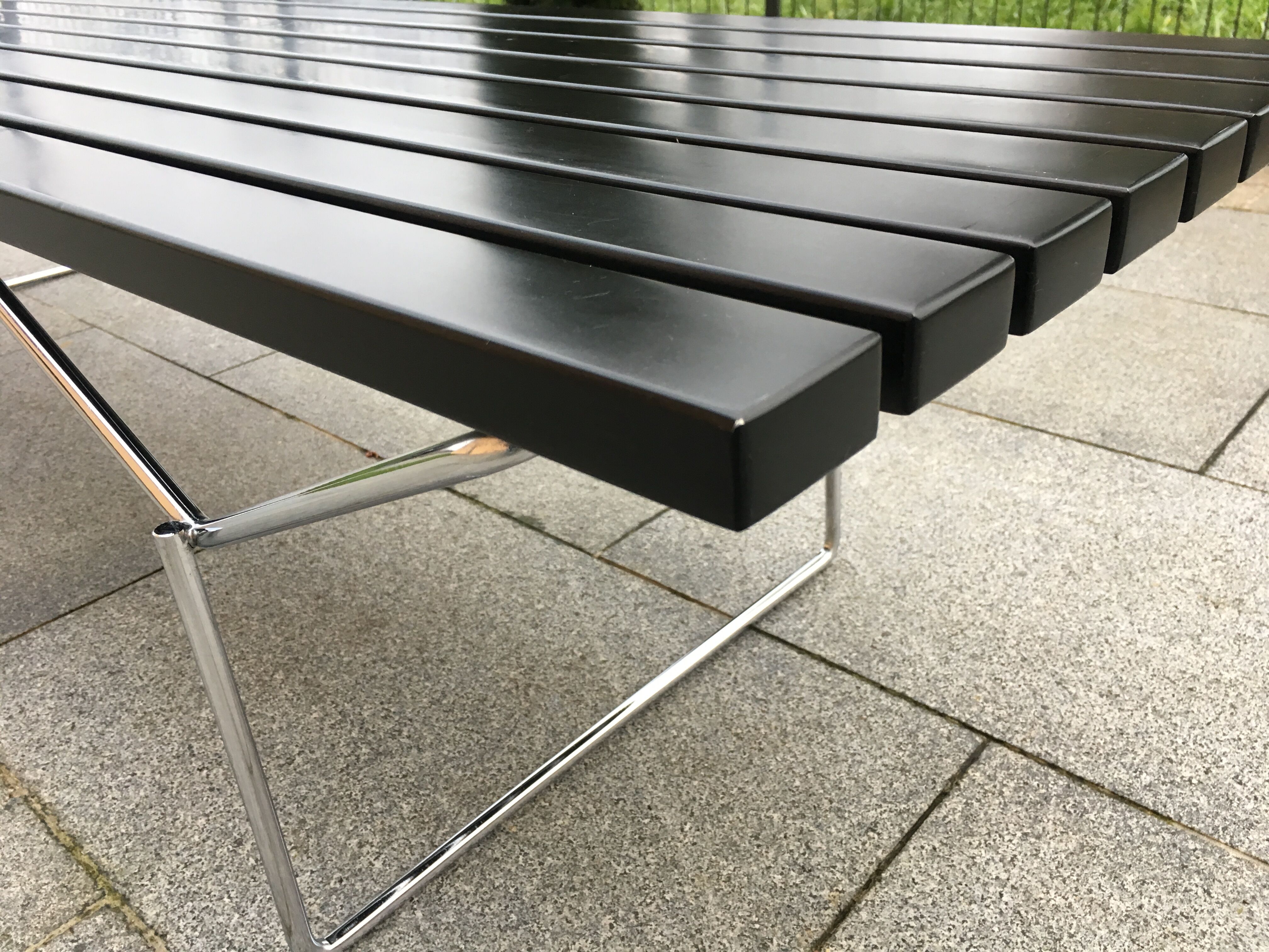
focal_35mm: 29
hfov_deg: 61.7
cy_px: 476
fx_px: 1063
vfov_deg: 48.2
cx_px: 634
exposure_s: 1/33
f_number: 2.2
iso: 50
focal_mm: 4.15
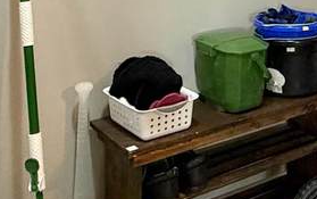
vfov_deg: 17.7
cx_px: 339
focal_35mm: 68
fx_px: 588
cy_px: -77
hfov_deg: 27.8
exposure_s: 1/60
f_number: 2.2
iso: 400
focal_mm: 2.22
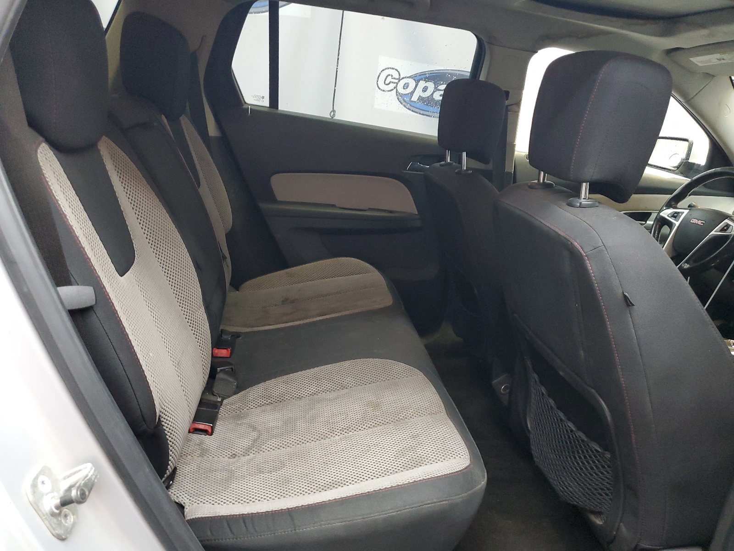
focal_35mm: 26
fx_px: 551
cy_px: 276
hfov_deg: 67.3
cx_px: 367
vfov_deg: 53.1
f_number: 1.5
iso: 289
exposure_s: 1/40
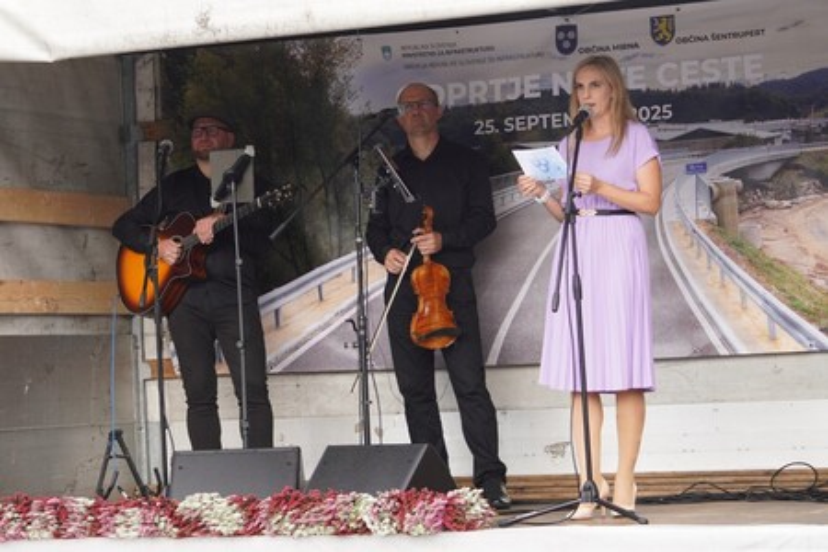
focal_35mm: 111
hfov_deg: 18.4
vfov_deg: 12.3
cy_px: 276
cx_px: 414
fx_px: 2553
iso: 160
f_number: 4.5
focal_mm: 74
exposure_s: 1/200
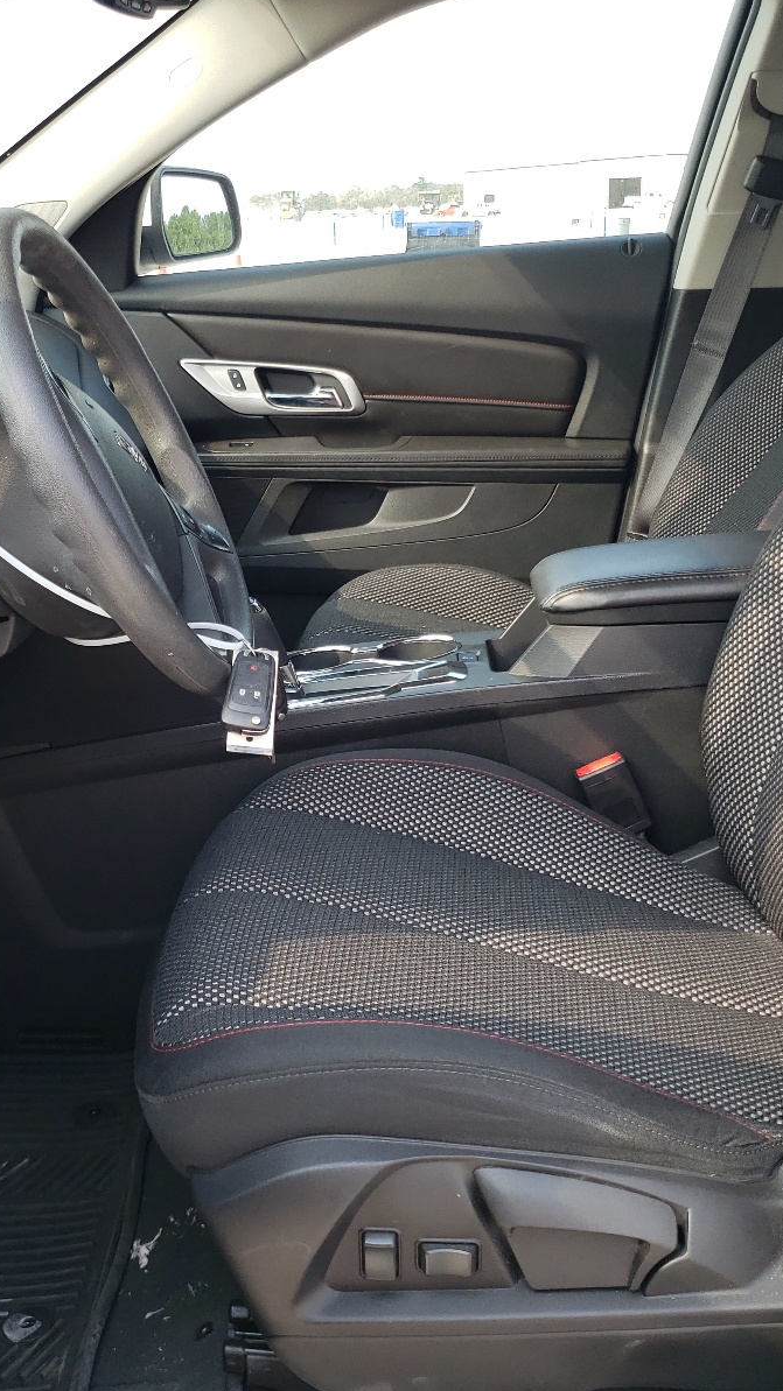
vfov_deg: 52.8
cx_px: 306
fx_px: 1403
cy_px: 694
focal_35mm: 38
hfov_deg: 31.1
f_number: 1.5
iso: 50
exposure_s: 1/370
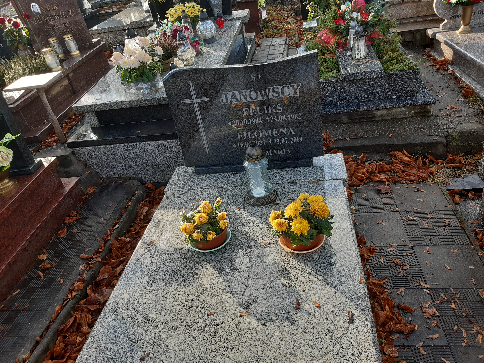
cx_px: 242
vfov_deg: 53.1
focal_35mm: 26
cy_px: 182
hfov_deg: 67.3
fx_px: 364
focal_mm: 3.92
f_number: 1.7
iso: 40
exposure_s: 1/166
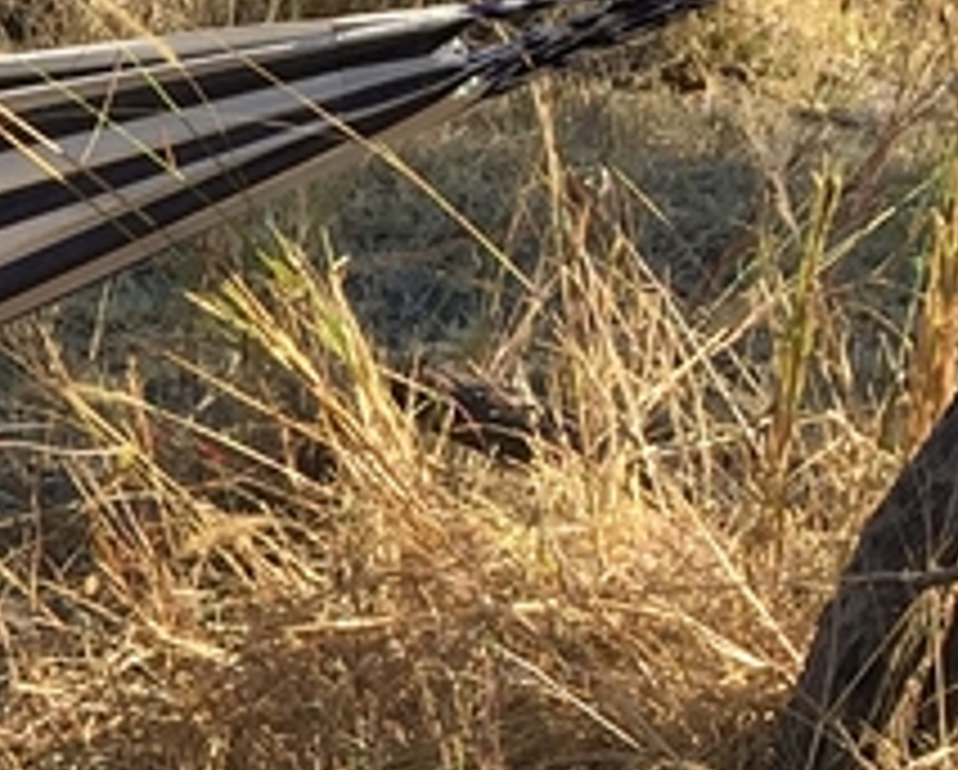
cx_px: -751
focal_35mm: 170
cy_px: 923
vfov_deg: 9.0
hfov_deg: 10.7
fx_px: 4827
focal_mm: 4.15
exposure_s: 1/964
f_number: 2.2
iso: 32
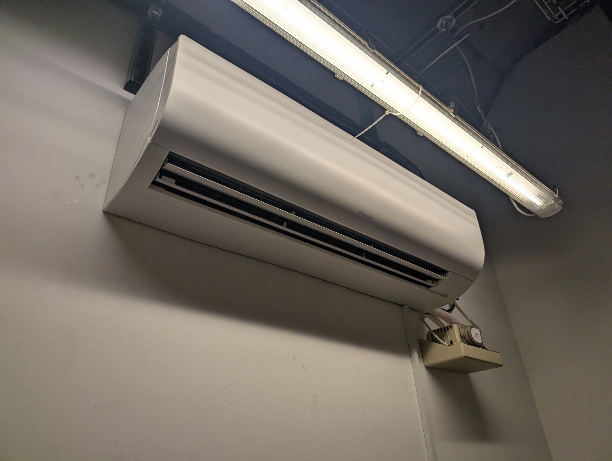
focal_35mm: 24
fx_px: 425
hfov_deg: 71.5
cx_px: 306
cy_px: 230
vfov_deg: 56.9
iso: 22
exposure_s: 1/259
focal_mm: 6.9
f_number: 1.68
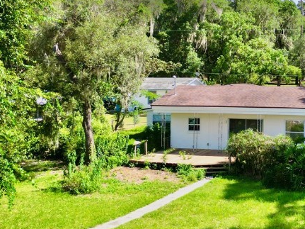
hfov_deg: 31.7
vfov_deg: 25.4
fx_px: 502
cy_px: 60
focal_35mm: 57
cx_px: 291
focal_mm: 6.72
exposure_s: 1/2000
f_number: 1.7
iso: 100
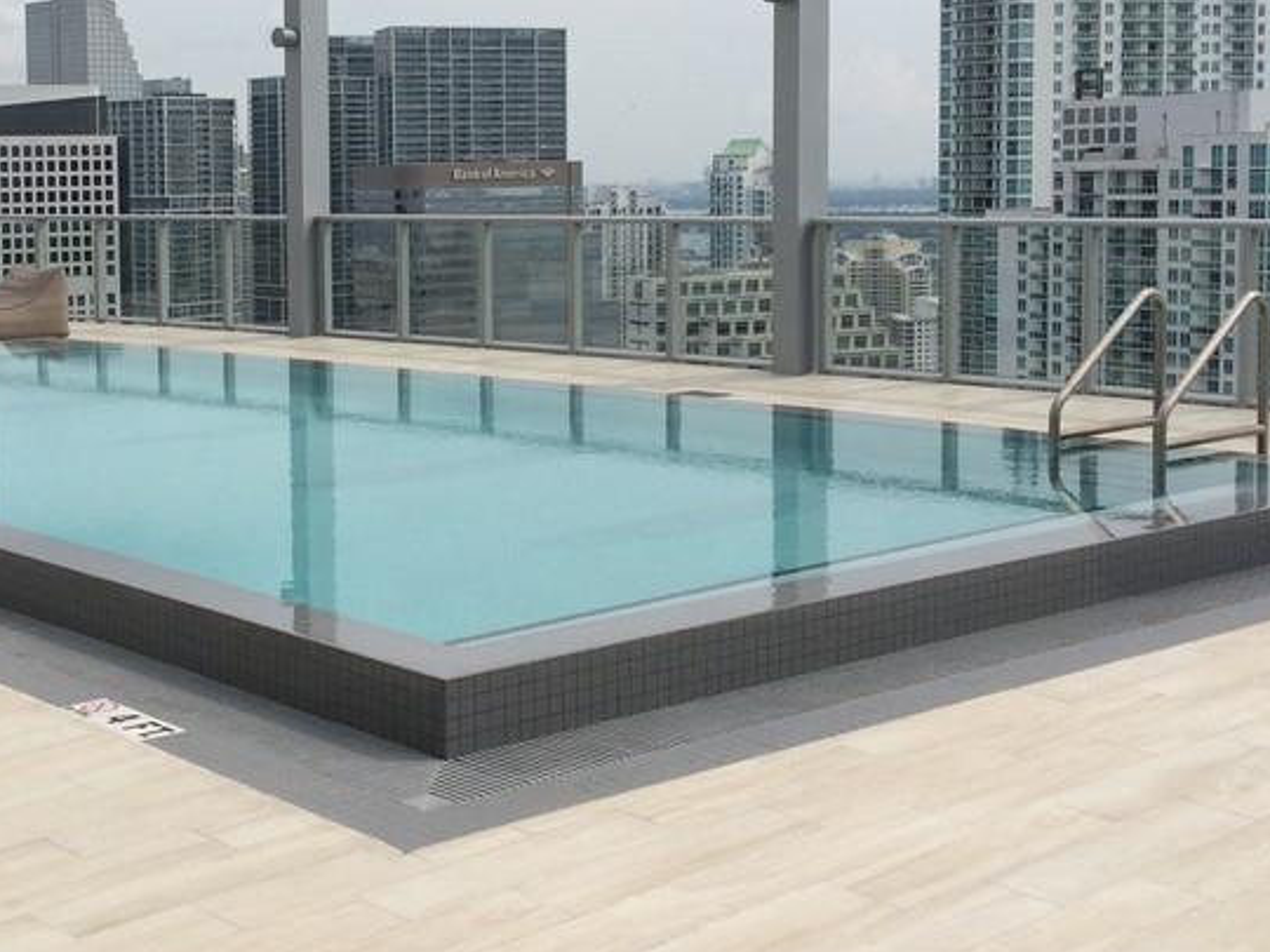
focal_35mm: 55
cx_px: 388
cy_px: 299
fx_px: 2018
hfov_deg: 34.5
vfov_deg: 26.4
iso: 32
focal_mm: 4.15
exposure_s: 1/3731
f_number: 2.2
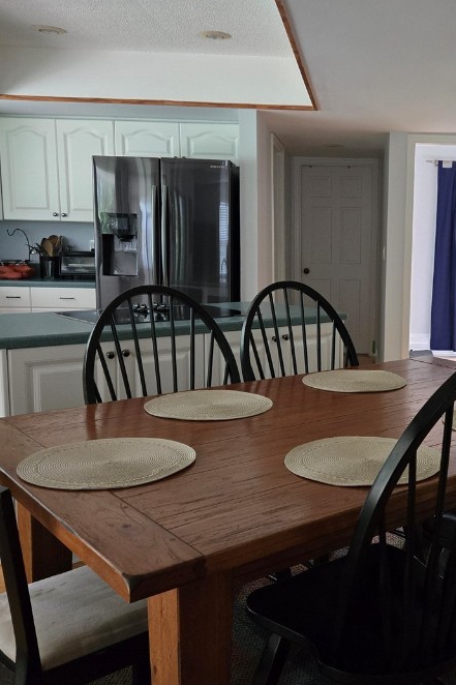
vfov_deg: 51.9
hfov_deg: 34.8
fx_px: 703
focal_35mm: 37
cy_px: 341
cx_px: 362
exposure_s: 1/60
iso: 800
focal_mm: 5.4
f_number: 1.8
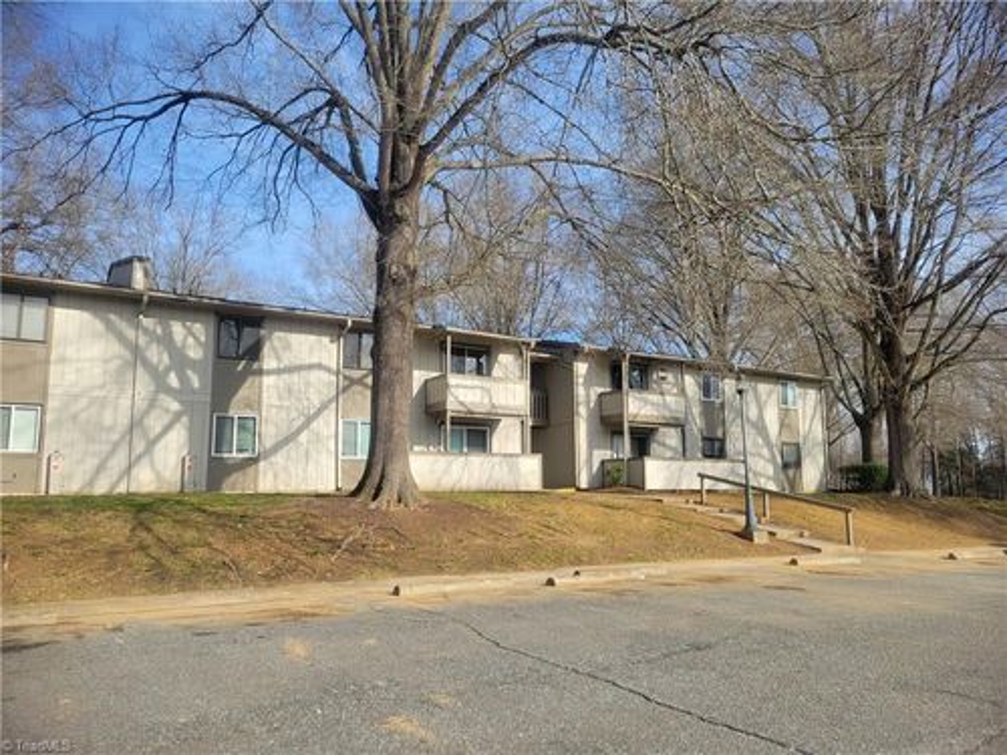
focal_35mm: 26
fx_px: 756
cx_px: 504
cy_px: 378
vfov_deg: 53.1
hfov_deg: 67.3
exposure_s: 1/1222
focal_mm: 5.4
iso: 40
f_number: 1.8
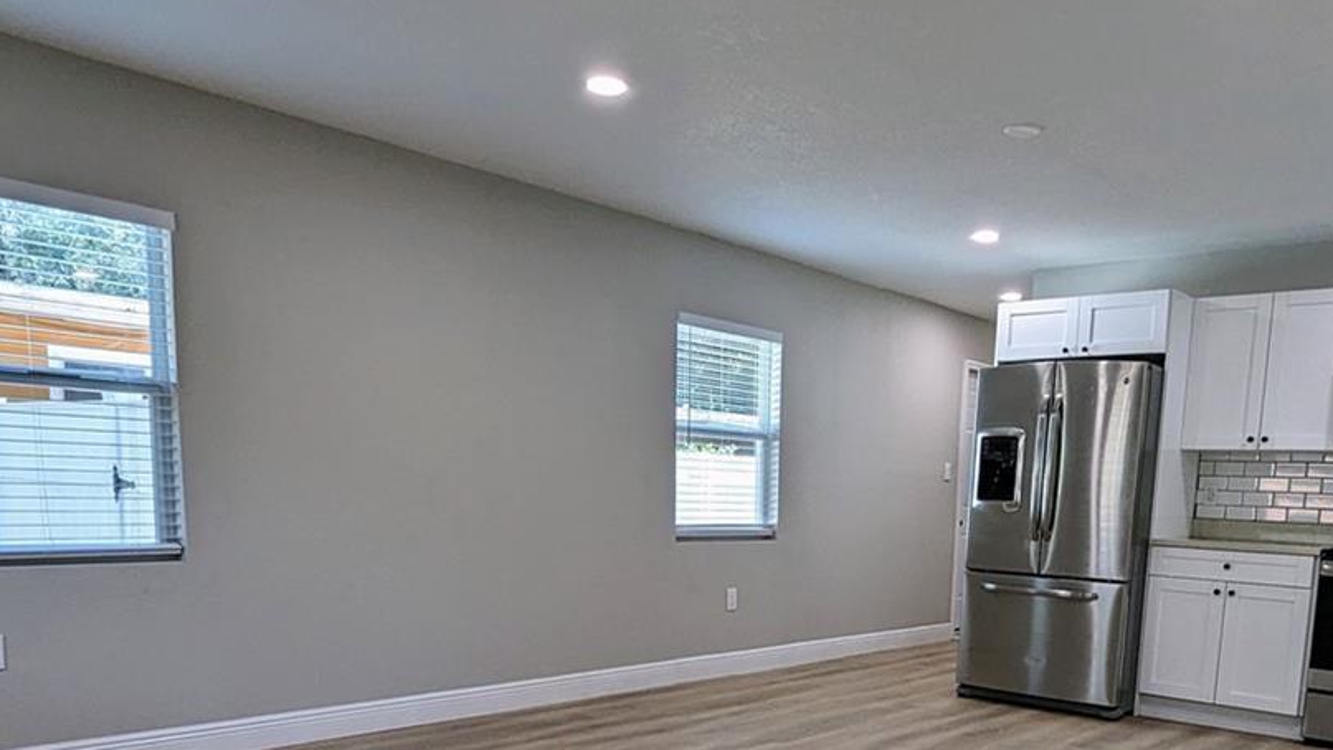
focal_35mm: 28
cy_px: 633
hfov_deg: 67.6
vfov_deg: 39.3
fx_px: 990
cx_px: 758
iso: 47
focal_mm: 1.95
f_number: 2.2
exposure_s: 1/60
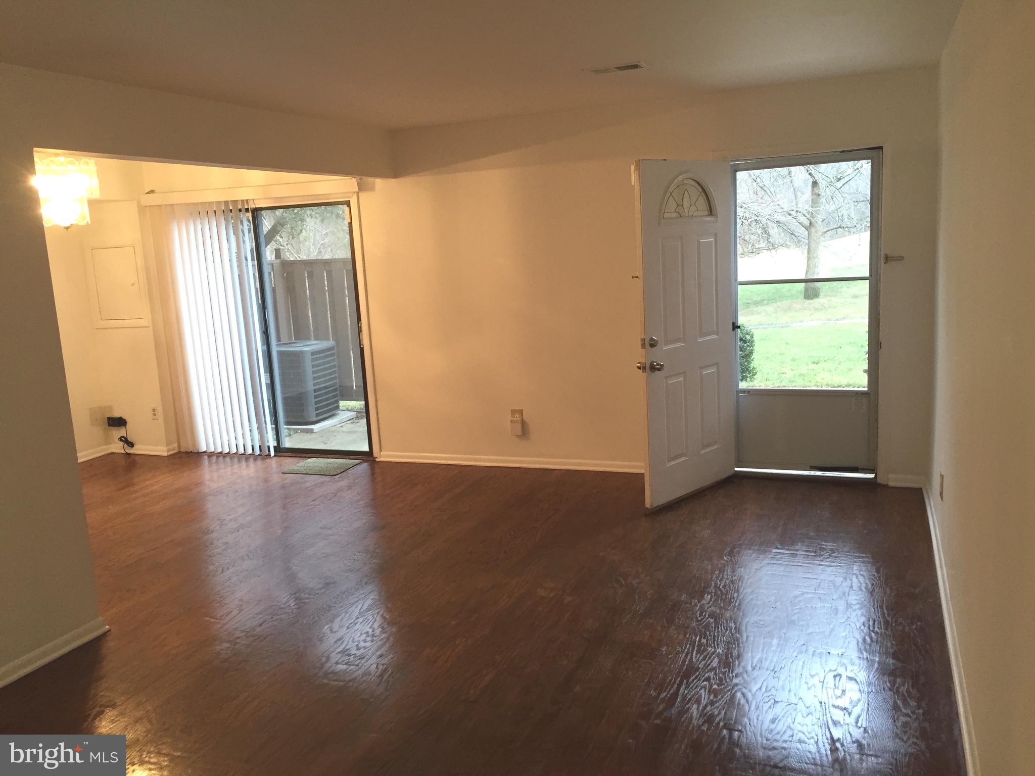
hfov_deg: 61.7
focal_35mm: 29
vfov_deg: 48.2
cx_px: 518
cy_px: 388
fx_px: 867
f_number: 2.2
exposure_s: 1/30
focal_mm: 4.15
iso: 50
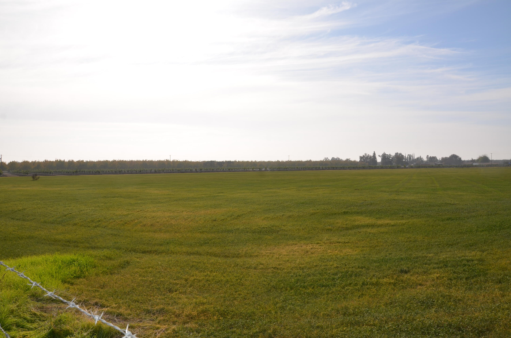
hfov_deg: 67.5
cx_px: 256
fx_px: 382
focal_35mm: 27
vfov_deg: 47.7
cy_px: 169
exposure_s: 1/250
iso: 100
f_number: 11
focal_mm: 18
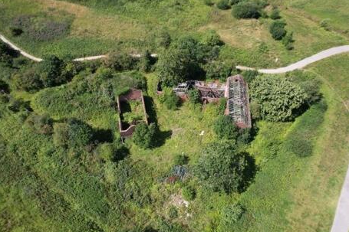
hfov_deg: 76.1
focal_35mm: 23
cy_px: 114
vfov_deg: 55.1
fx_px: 223
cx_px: 168
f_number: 2.8
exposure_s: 1/1000
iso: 100
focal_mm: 8.38
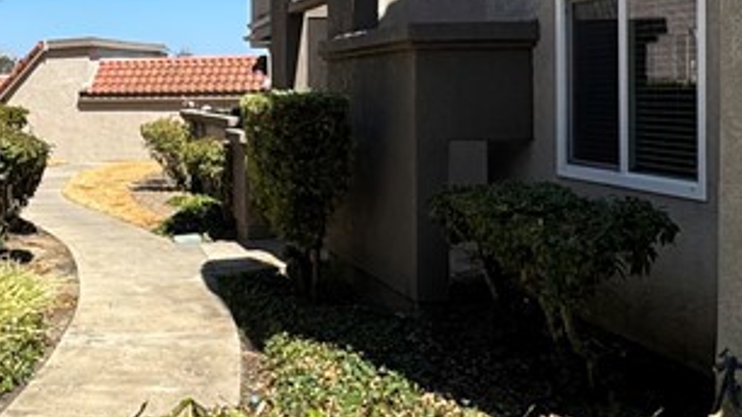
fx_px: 1003
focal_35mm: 51
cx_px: 160
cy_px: 119
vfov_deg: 23.3
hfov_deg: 39.2
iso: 40
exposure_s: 1/1449
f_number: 2.2
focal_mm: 2.22
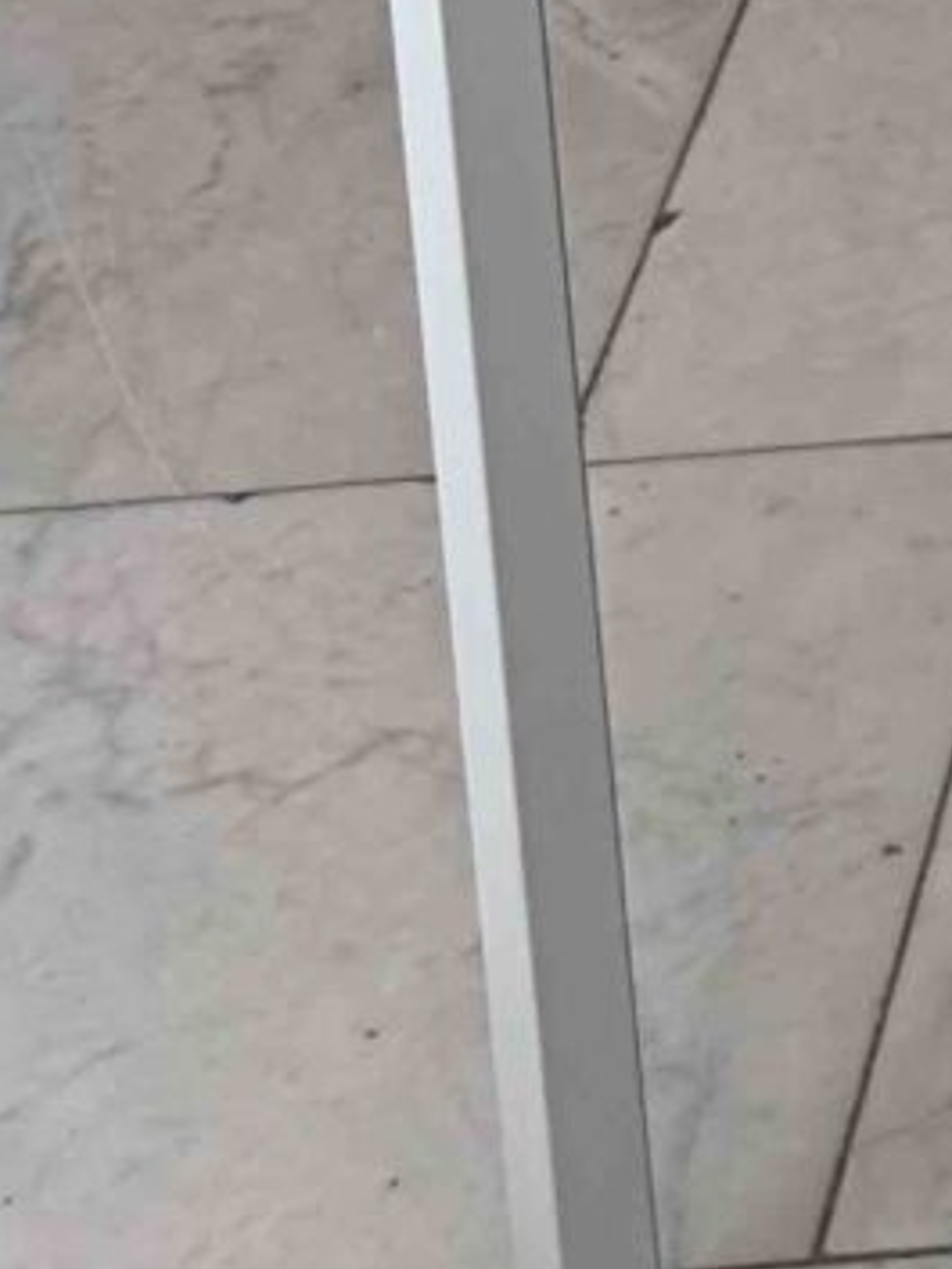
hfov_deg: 7.3
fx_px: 6377
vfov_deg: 9.0
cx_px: 3075
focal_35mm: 174
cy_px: -2639
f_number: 1.78
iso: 80
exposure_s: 1/100
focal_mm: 6.76
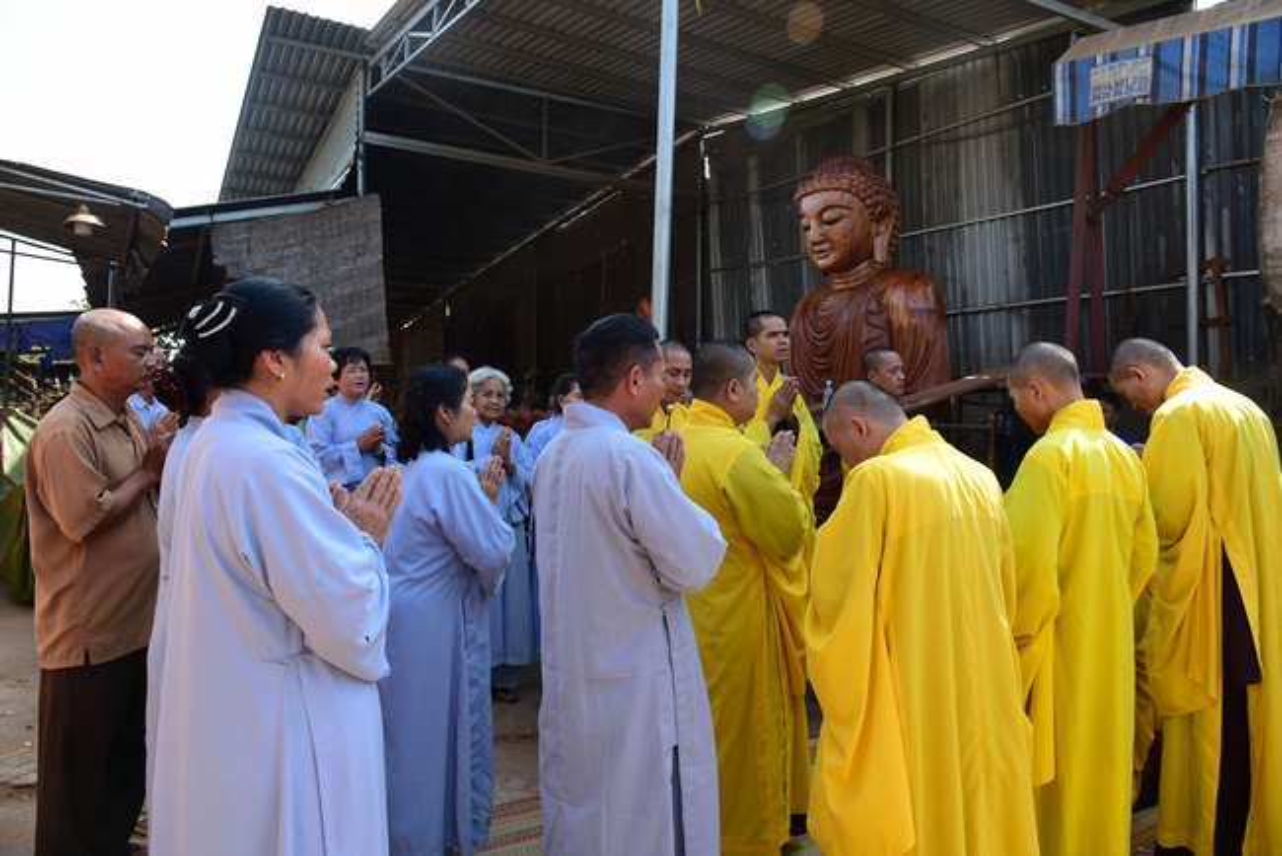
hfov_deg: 73.7
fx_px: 855
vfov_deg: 53.2
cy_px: 428
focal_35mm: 24
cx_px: 641
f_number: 8
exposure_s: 1/100
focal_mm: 24
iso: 200
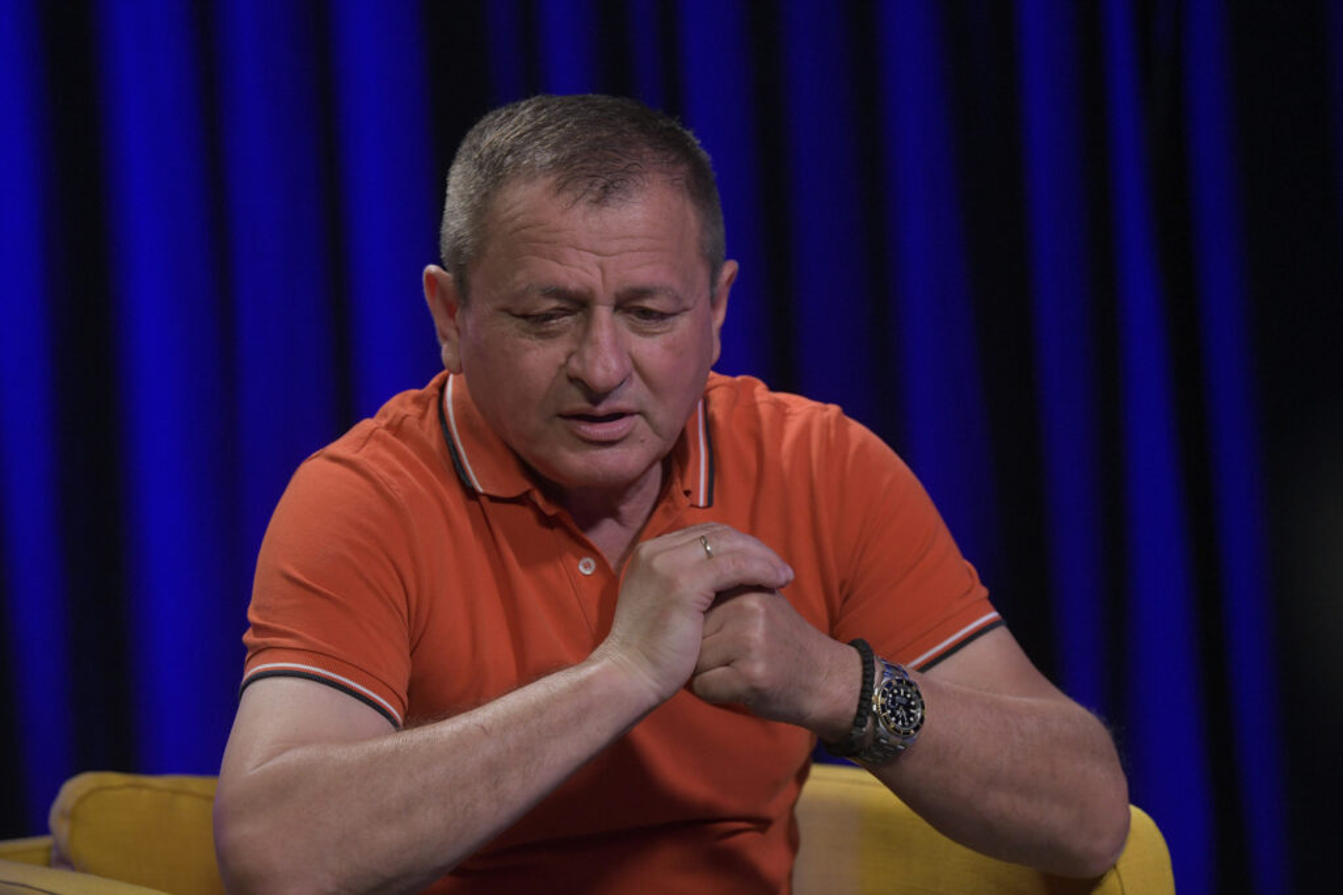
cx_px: 672
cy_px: 448
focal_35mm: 122
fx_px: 4550
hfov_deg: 16.8
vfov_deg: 11.2
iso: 2500
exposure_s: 1/320
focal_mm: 122
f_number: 4
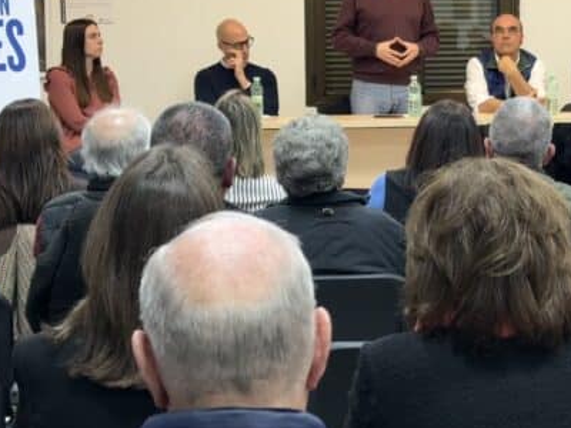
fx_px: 1485
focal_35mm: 90
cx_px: 381
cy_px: 199
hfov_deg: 21.7
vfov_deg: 16.4
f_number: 1.78
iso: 125
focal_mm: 6.76
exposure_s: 1/50
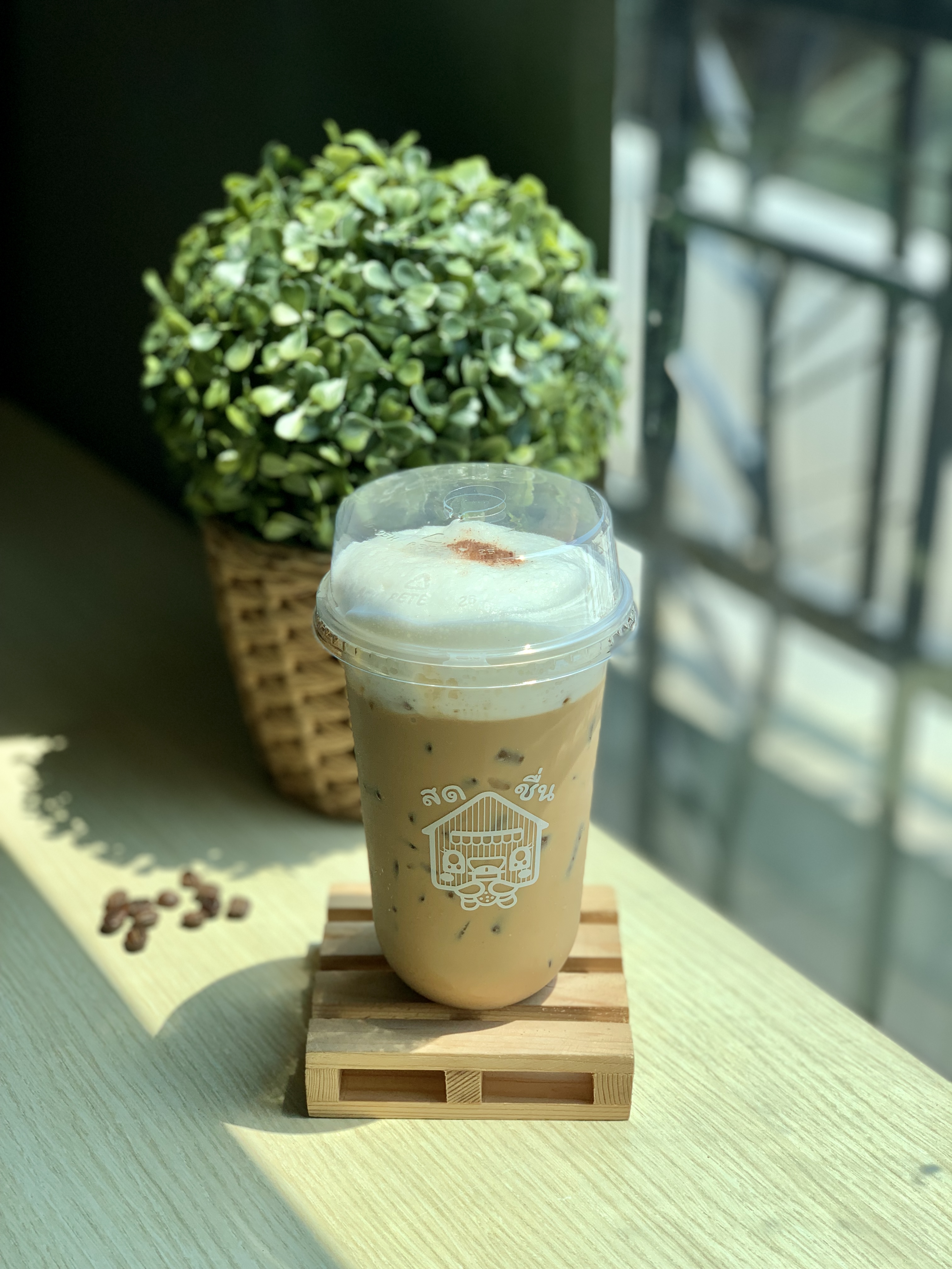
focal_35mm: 52
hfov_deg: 28.0
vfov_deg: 36.8
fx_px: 1907
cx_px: 476
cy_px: 634
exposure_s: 1/545
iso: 16
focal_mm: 6
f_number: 2.4
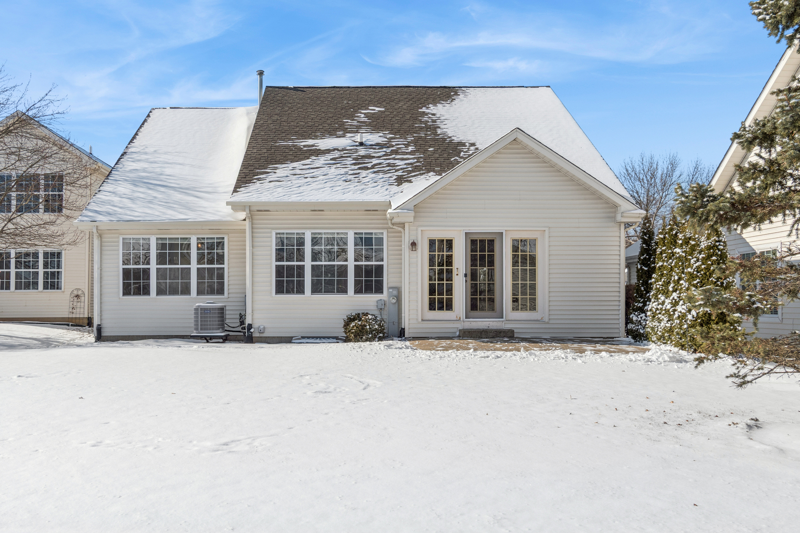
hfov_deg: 61.9
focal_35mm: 30
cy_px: 266
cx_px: 400
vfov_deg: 43.6
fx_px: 667
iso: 320
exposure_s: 1/800
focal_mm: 20
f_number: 8
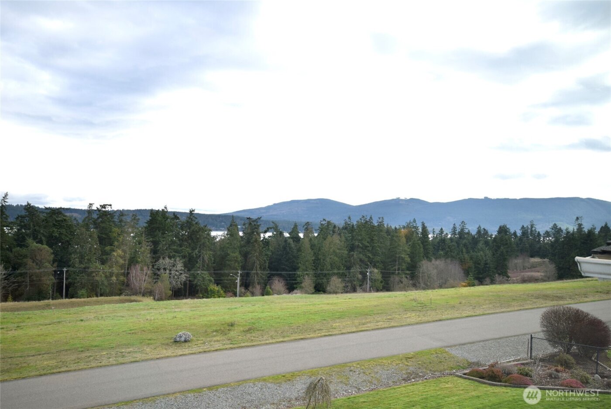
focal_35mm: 30
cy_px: 204
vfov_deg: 43.7
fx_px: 510
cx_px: 306
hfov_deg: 61.9
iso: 360
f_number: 8
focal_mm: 20
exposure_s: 1/250
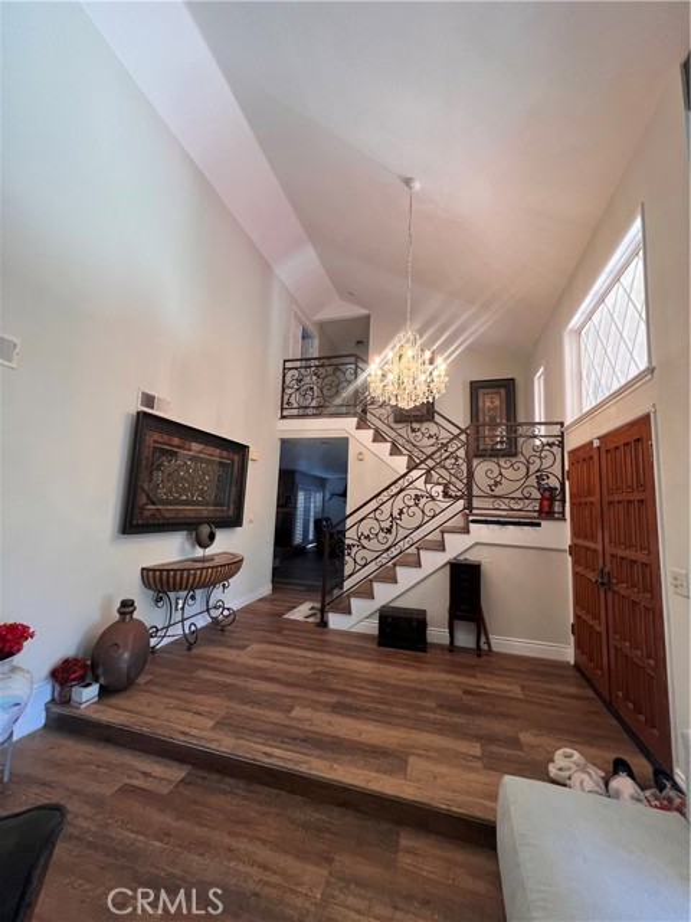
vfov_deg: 106.2
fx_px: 346
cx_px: 346
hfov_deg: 89.9
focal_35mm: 13
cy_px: 461
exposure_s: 1/60
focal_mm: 1.57
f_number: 1.8
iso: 320
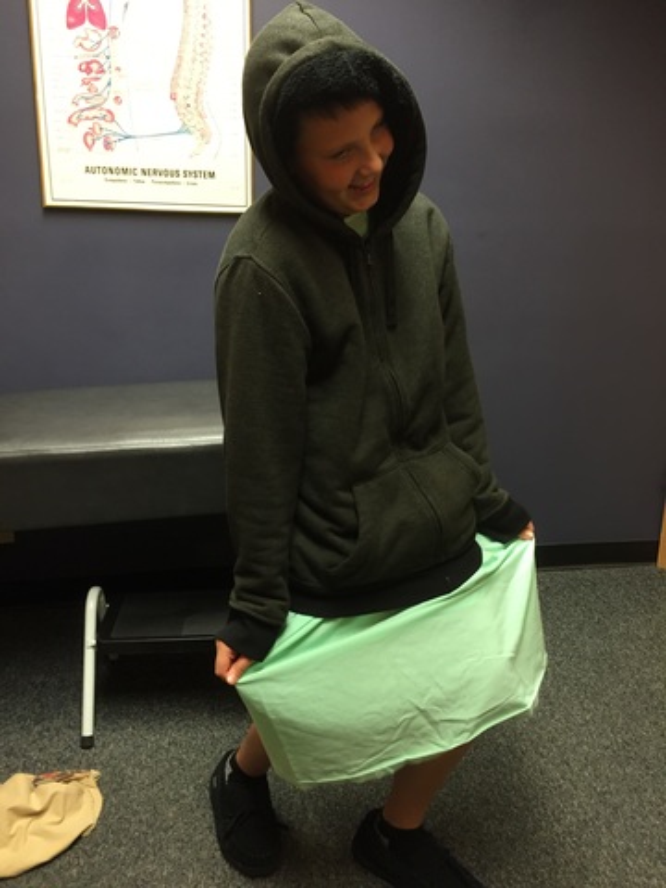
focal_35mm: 29
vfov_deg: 61.7
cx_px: 333
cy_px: 444
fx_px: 744
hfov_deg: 48.2
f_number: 2.2
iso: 125
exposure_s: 1/30
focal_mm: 4.15
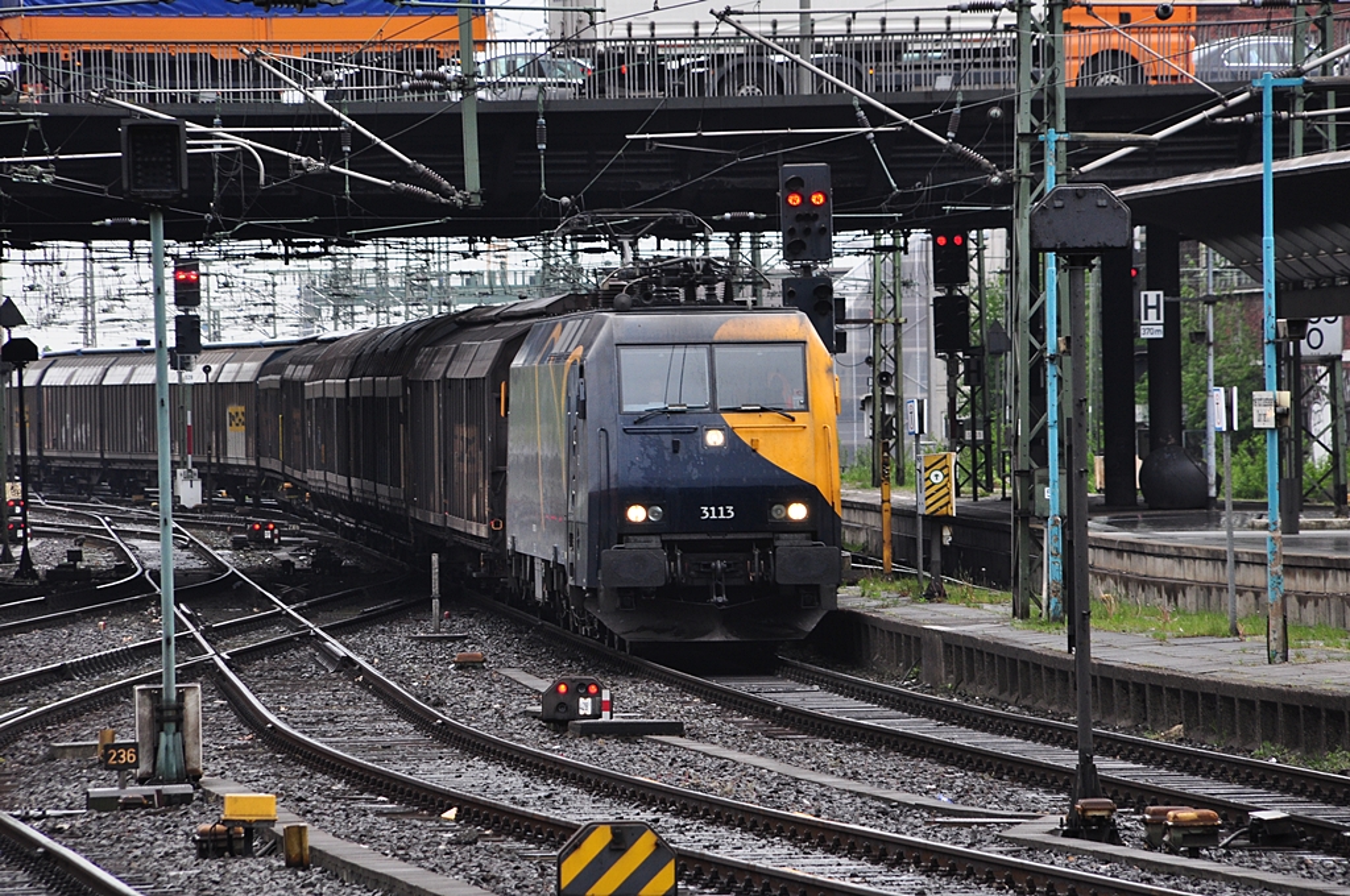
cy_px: 448
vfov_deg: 4.6
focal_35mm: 300
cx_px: 675
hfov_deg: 6.9
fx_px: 11236
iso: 400
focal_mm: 200
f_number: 10
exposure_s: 1/100
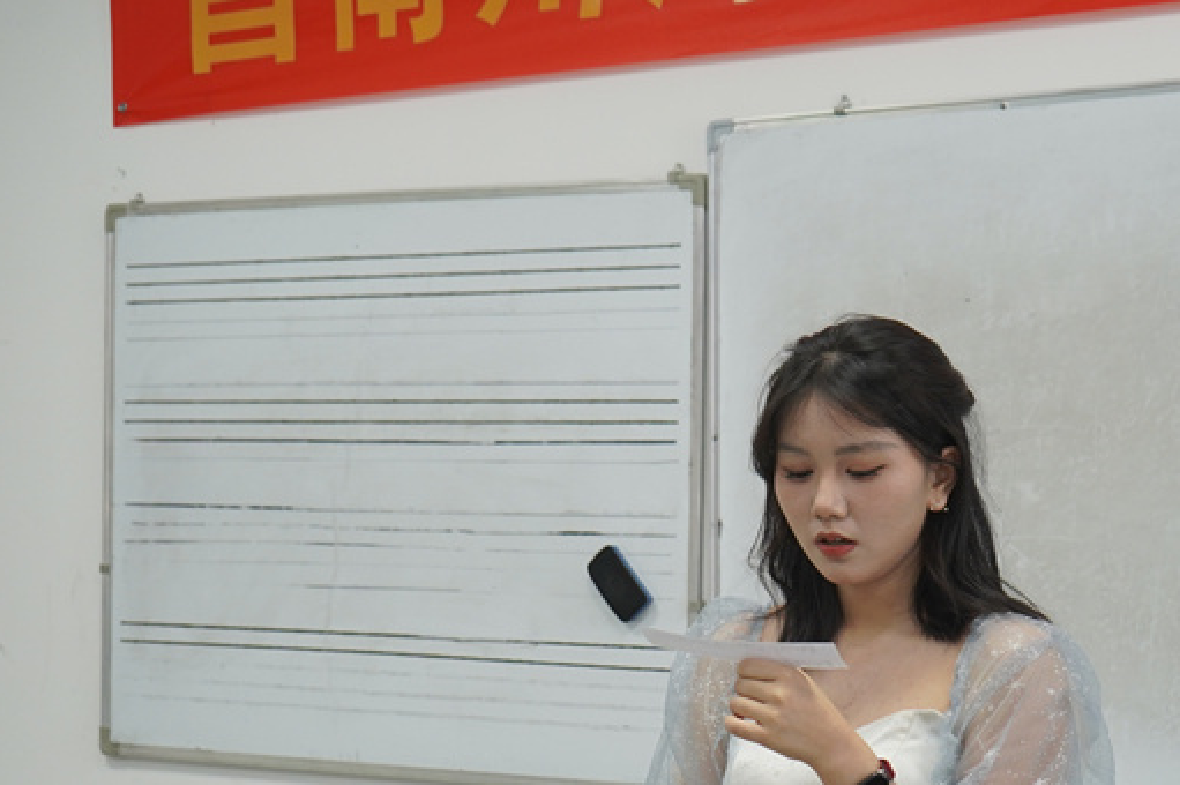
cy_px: 653
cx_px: 845
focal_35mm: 90
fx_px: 2948
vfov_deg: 15.1
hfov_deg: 22.5
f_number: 4.5
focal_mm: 46
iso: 640
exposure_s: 1/160
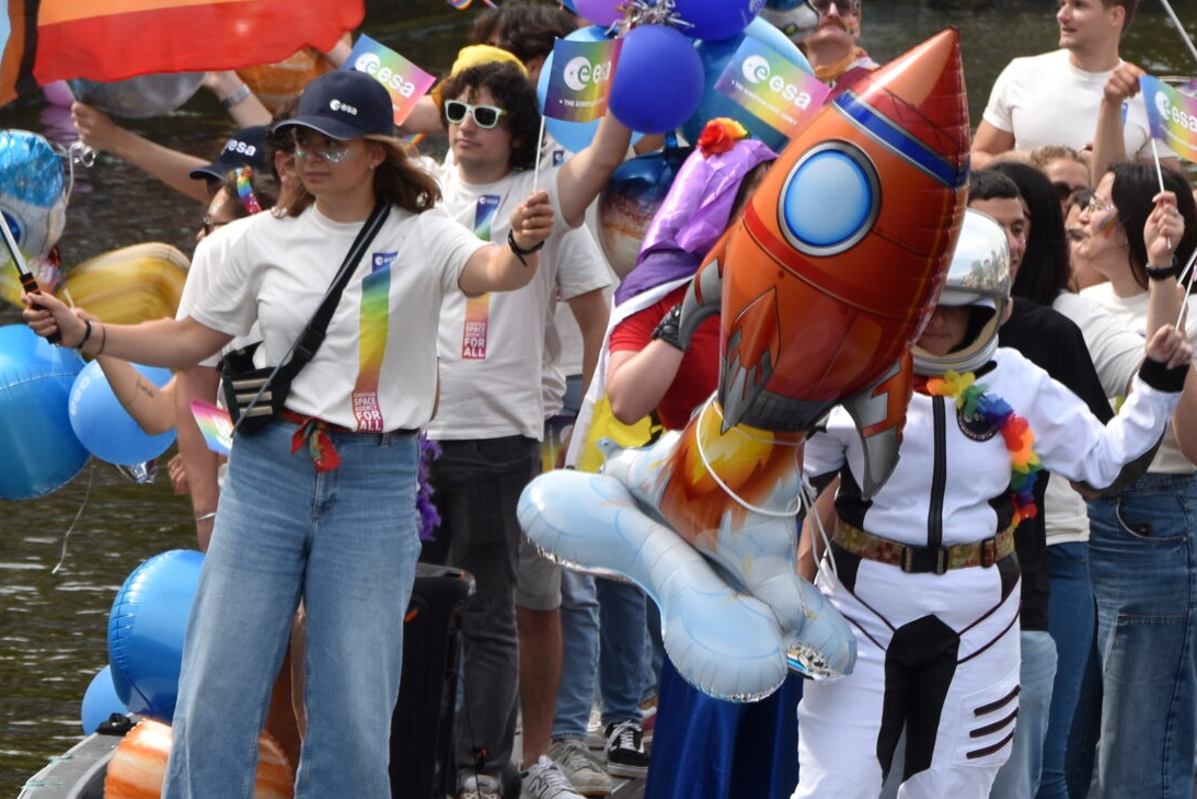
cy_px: 562
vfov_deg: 4.9
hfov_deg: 7.3
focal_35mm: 281
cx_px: 714
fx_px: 9344
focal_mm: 80
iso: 200
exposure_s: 1/250
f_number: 8
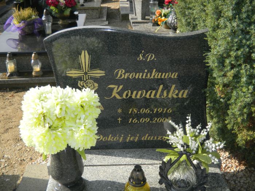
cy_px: 96
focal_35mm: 46
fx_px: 339
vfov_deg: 31.5
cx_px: 128
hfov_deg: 41.2
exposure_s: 1/369
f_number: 4.1
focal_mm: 8.3
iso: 80
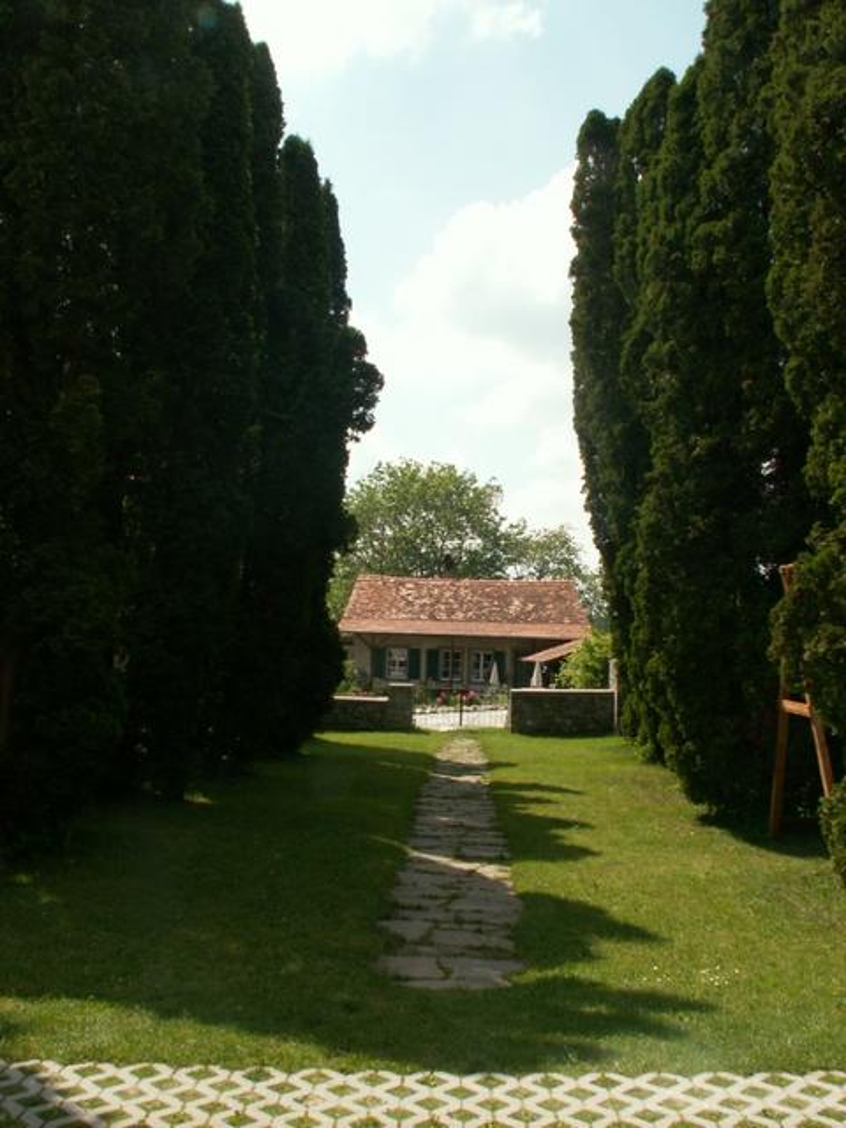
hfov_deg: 40.7
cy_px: 564
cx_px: 423
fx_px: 1141
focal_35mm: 35
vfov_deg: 52.6
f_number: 6.3
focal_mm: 5.86
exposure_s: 1/200
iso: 50
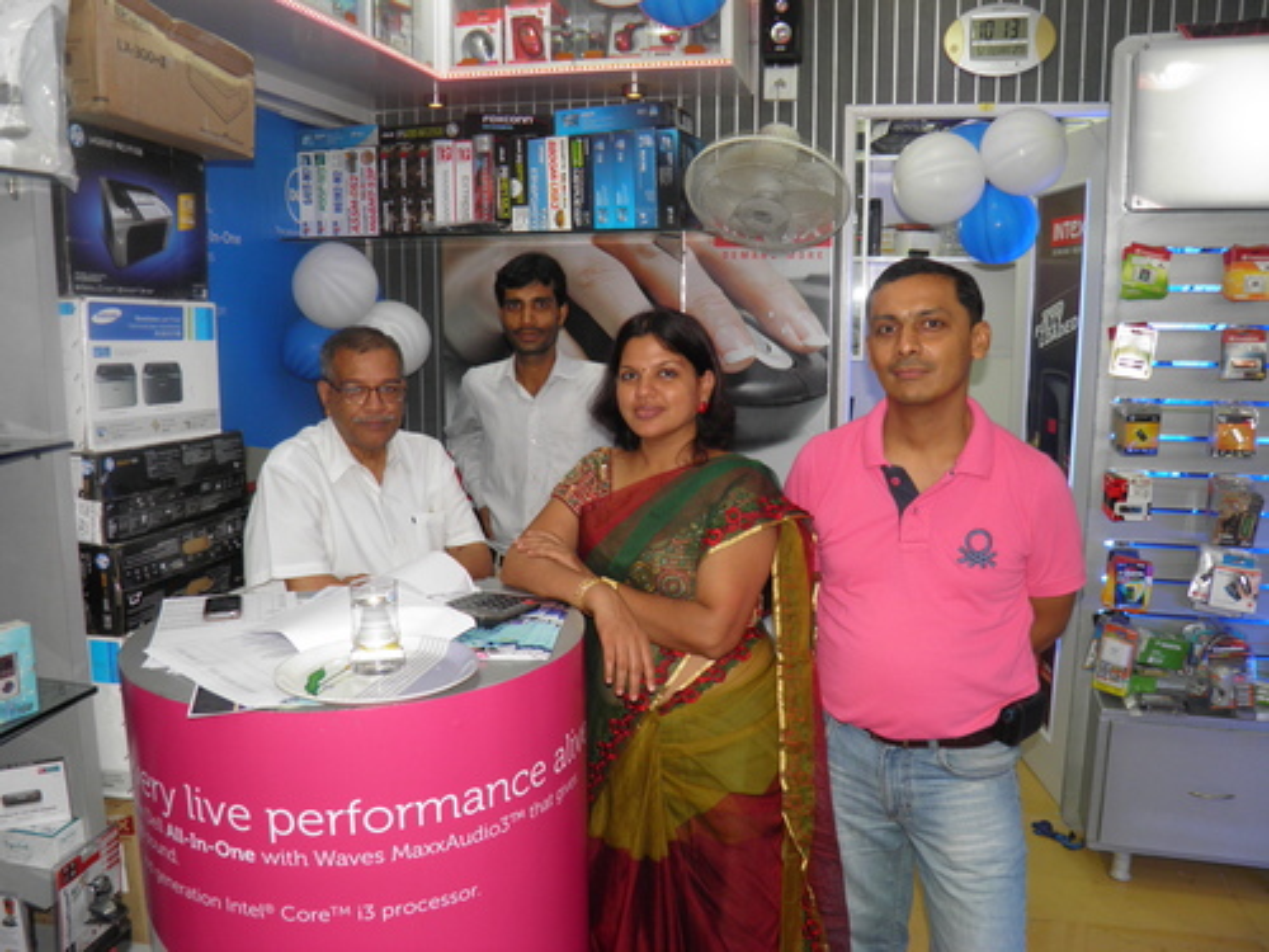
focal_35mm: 28
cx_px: 634
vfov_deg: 49.7
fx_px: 1026
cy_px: 476
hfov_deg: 63.4
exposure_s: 1/30
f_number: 2.8
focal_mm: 4.9
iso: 100
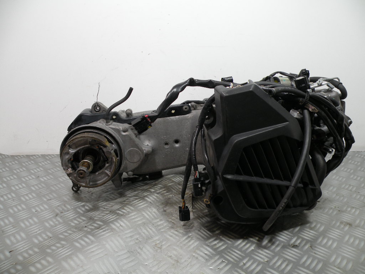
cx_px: 182
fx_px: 285
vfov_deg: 51.4
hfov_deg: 65.3
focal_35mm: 27
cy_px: 137
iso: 64
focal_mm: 4.7
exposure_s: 1/64.5
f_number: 3.2
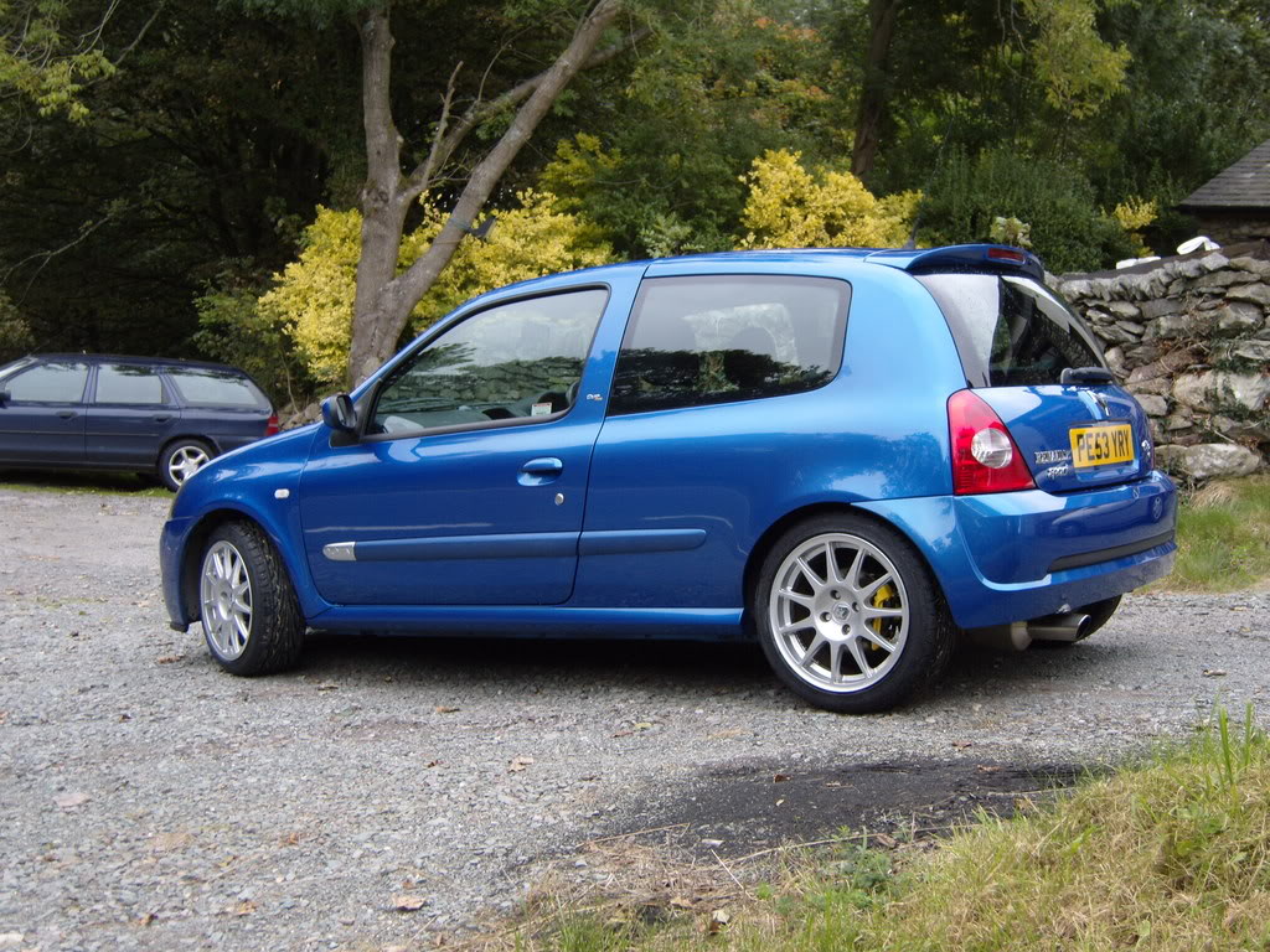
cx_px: 635
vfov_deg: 32.9
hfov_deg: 42.9
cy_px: 476
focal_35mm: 44
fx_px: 1614
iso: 97
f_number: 3.1
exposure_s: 1/45
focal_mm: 9.2
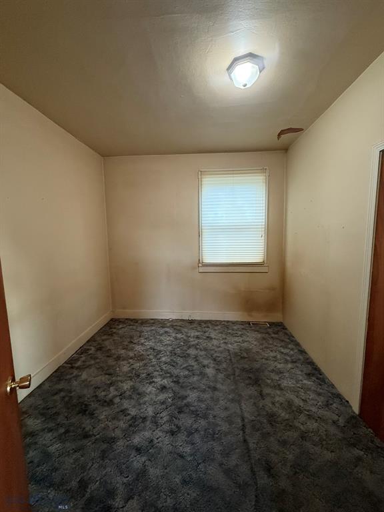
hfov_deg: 85.7
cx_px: 192
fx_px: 207
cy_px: 256
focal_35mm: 14
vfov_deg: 102.1
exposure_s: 1/60
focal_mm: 2.22
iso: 400
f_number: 2.2
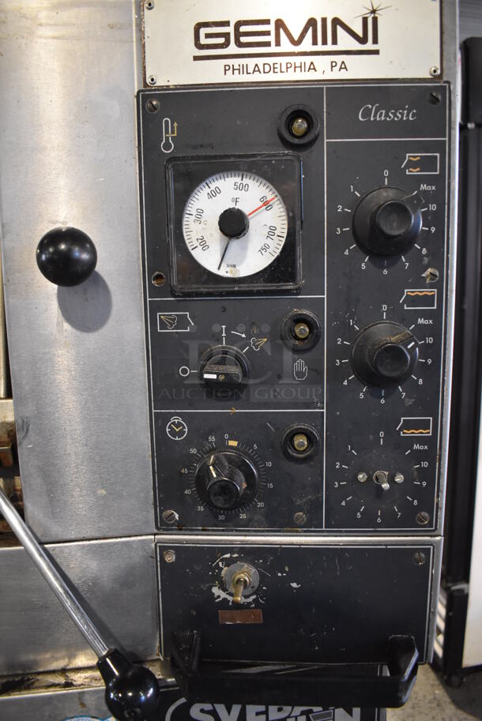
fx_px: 541
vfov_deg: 67.3
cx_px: 241
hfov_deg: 48.0
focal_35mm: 27
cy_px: 360
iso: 2800
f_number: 3.5
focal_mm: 18
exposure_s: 1/125
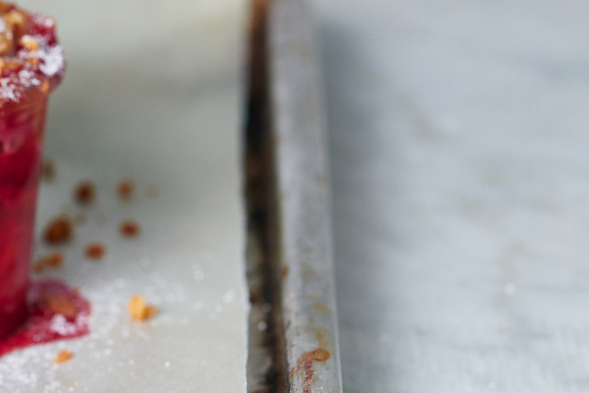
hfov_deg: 5.5
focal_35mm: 371
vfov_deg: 3.7
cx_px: -58
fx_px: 6070
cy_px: 69
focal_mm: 135
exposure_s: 1/250
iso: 100
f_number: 4.5
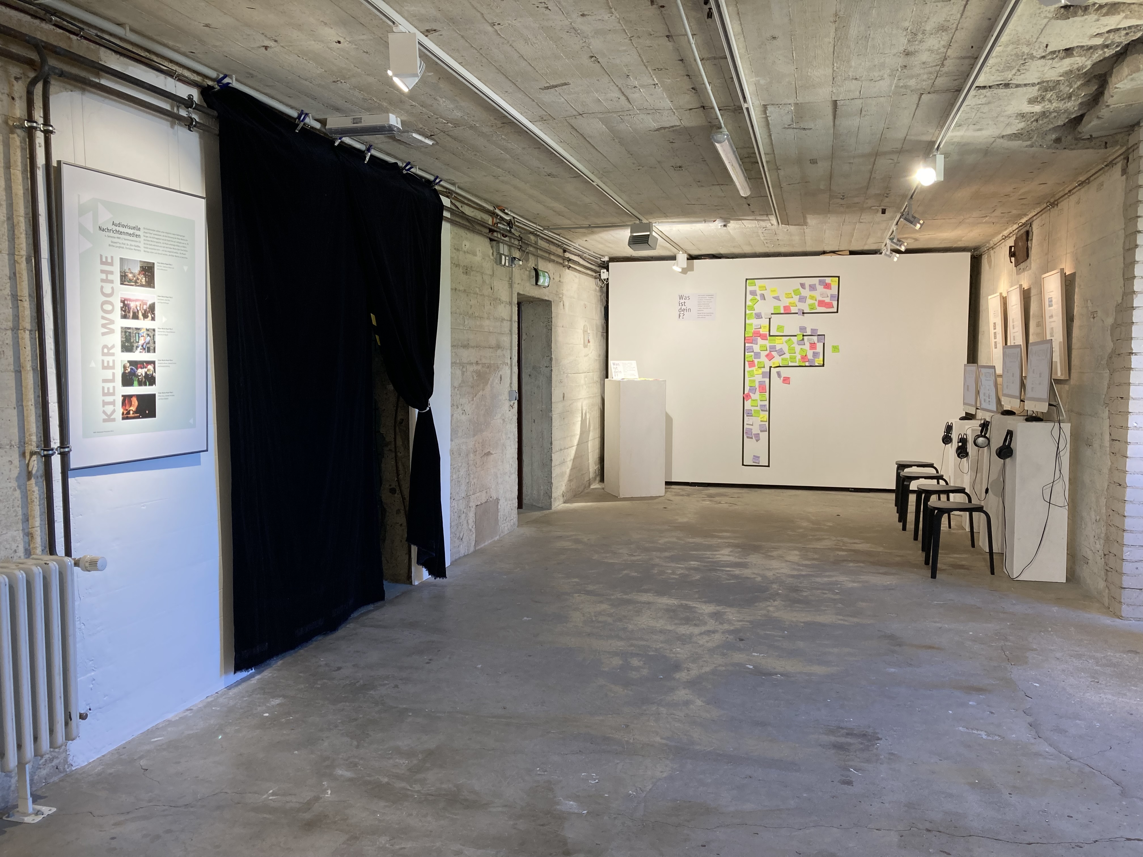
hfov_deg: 63.4
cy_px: 428
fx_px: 925
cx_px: 572
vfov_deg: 49.7
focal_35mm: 28
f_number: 1.8
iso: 40
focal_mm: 3.99
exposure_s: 1/49
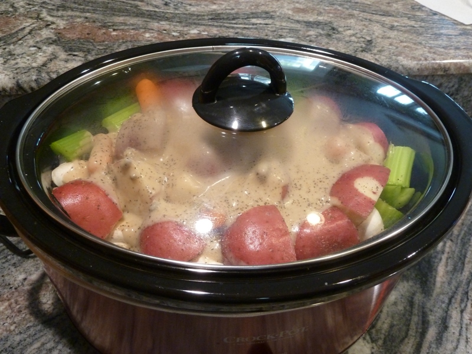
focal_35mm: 29
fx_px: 395
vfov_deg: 48.2
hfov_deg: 61.7
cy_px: 177
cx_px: 236
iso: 400
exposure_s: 1/15
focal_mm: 4.7
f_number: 3.4
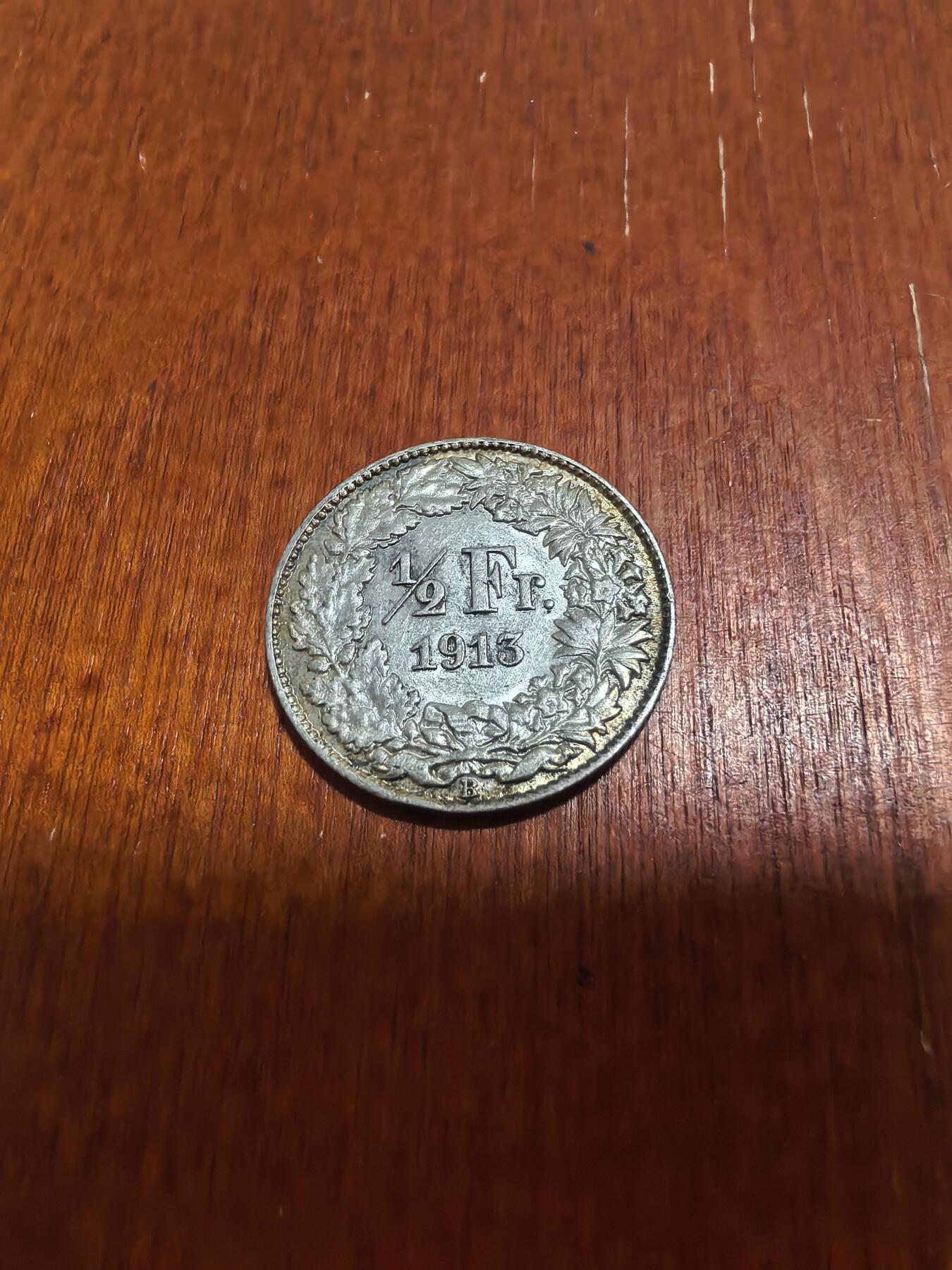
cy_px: 635
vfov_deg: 71.6
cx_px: 476
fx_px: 880
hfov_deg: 56.8
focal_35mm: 24
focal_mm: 1.68
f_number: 2.2
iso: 400
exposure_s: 1/25
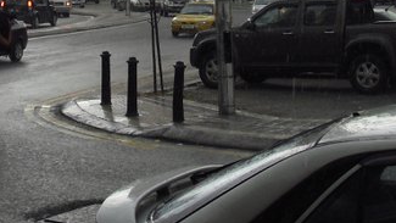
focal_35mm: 102
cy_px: -108
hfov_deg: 20.9
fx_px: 1071
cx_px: 174
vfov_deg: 11.4
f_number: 2.8
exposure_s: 1/320
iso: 100
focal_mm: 6.2
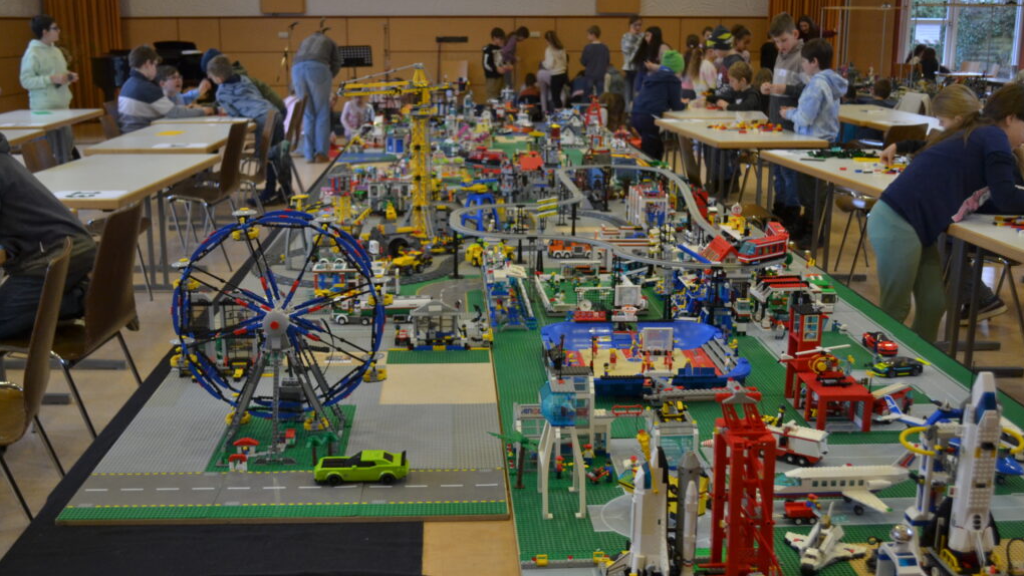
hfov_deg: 49.4
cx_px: 513
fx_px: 1113
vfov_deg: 29.0
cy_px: 333
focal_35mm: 41
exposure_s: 1/60
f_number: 4.2
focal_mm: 26
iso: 800
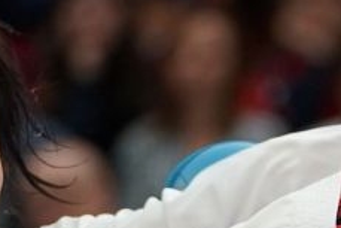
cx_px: 683
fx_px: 9904
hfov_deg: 2.0
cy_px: 572
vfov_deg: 1.3
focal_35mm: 1045
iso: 1600
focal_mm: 133
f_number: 2.8
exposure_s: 1/1000
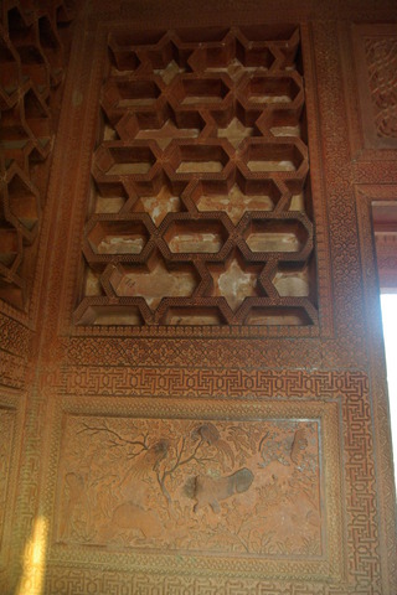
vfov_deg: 67.4
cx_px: 198
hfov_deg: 47.9
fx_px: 447
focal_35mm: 27
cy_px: 298
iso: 800
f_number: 3.5
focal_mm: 18
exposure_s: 1/15
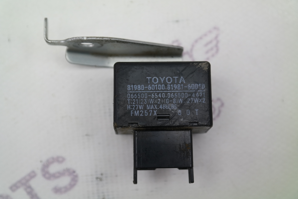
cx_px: 149
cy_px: 100
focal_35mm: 84
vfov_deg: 16.3
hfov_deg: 24.2
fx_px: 695
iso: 400
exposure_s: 1/80
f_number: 5.6
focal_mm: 55
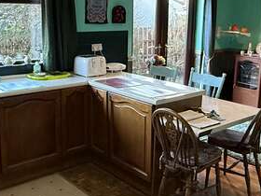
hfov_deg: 42.1
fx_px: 339
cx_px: 123
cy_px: 76
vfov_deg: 32.1
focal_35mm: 45
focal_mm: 2.22
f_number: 2.2
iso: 500
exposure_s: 1/100
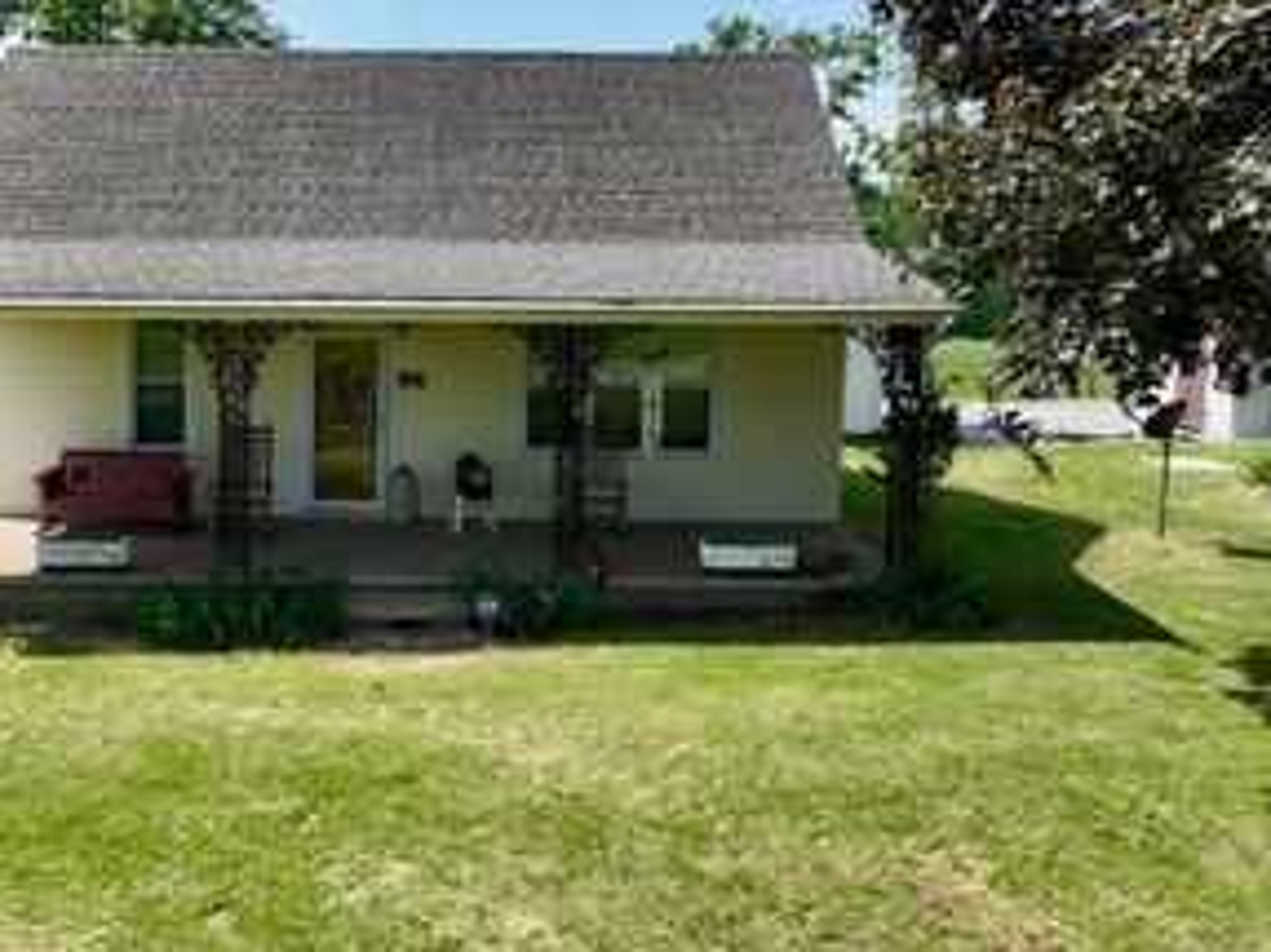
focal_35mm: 36
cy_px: 323
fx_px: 1321
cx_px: 381
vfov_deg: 39.2
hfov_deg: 50.0
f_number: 2.8
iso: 120
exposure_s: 1/2000
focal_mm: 12.29
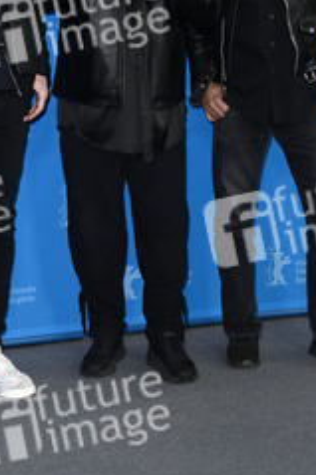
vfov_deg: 20.9
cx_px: 125
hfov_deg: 14.1
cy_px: 121
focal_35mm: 97
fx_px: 1279
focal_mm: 58
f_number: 5.6
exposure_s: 1/250
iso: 1000
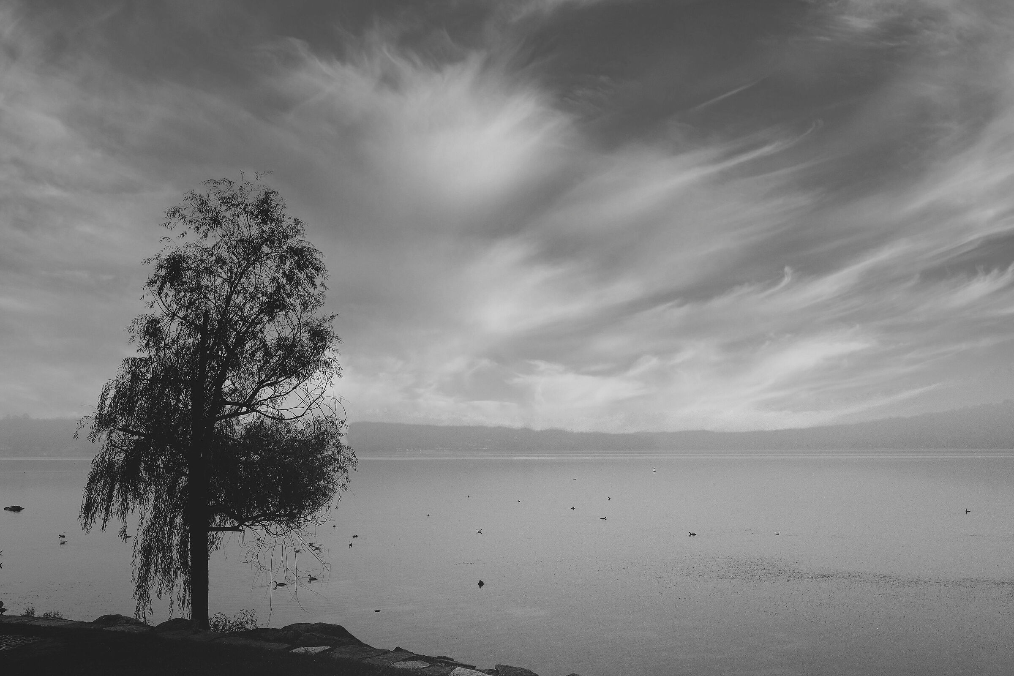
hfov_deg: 53.1
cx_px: 507
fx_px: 1014
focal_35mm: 36
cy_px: 338
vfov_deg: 36.9
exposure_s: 1/500
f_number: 9
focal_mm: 24
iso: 400
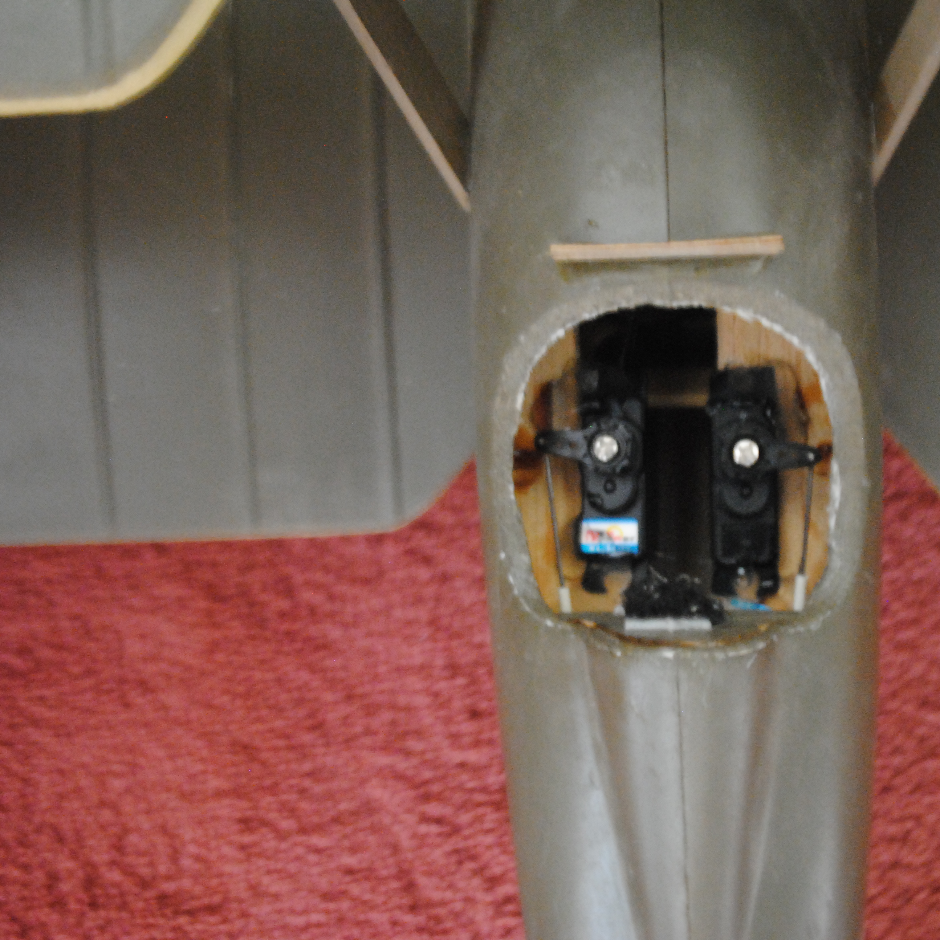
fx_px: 1290
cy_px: 470
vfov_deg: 40.0
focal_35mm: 42
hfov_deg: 39.4
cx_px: 652
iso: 1600
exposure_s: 1/4
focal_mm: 22
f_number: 4
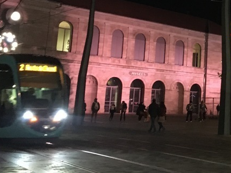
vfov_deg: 21.0
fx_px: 461
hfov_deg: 26.3
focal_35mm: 69
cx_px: 243
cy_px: 25
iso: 320
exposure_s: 1/17
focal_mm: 4.15
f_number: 2.2
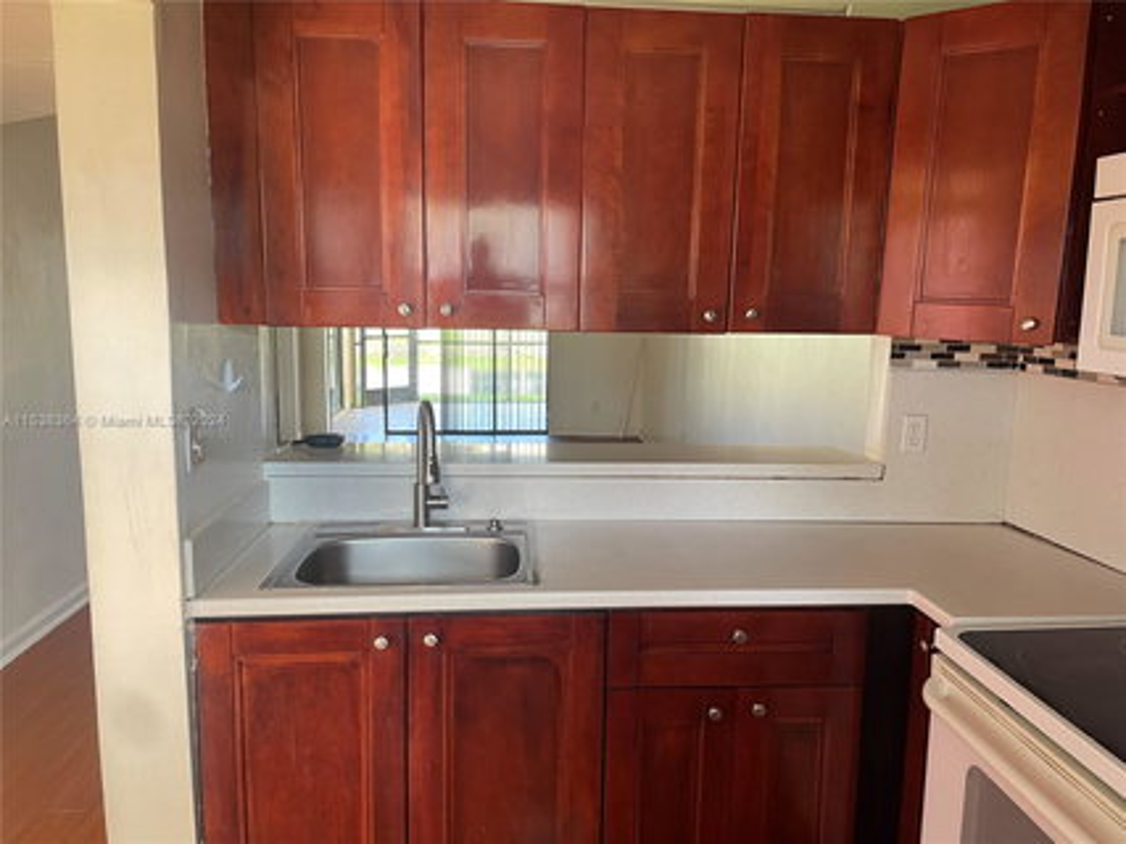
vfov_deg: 53.0
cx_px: 563
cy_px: 422
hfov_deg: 67.3
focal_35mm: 26
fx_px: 845
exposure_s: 1/95
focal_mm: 4.2
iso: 125
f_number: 1.6
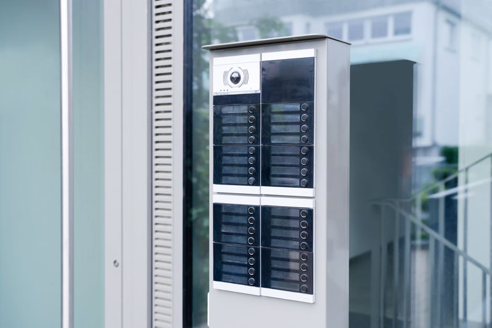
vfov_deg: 31.2
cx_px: 246
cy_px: 164
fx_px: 588
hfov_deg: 45.4
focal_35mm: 43
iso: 640
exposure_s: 1/200
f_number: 4.5
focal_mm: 43
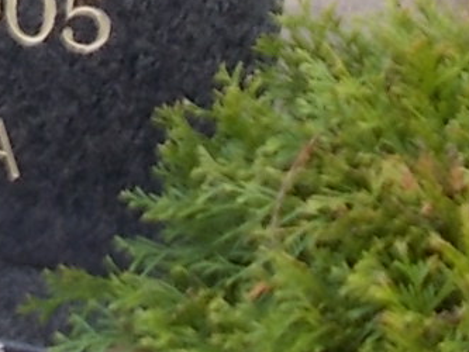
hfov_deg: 14.6
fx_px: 1694
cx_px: -258
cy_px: -289
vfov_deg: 11.0
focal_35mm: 125
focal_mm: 4.6
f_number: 3.2
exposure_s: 1/30
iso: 80
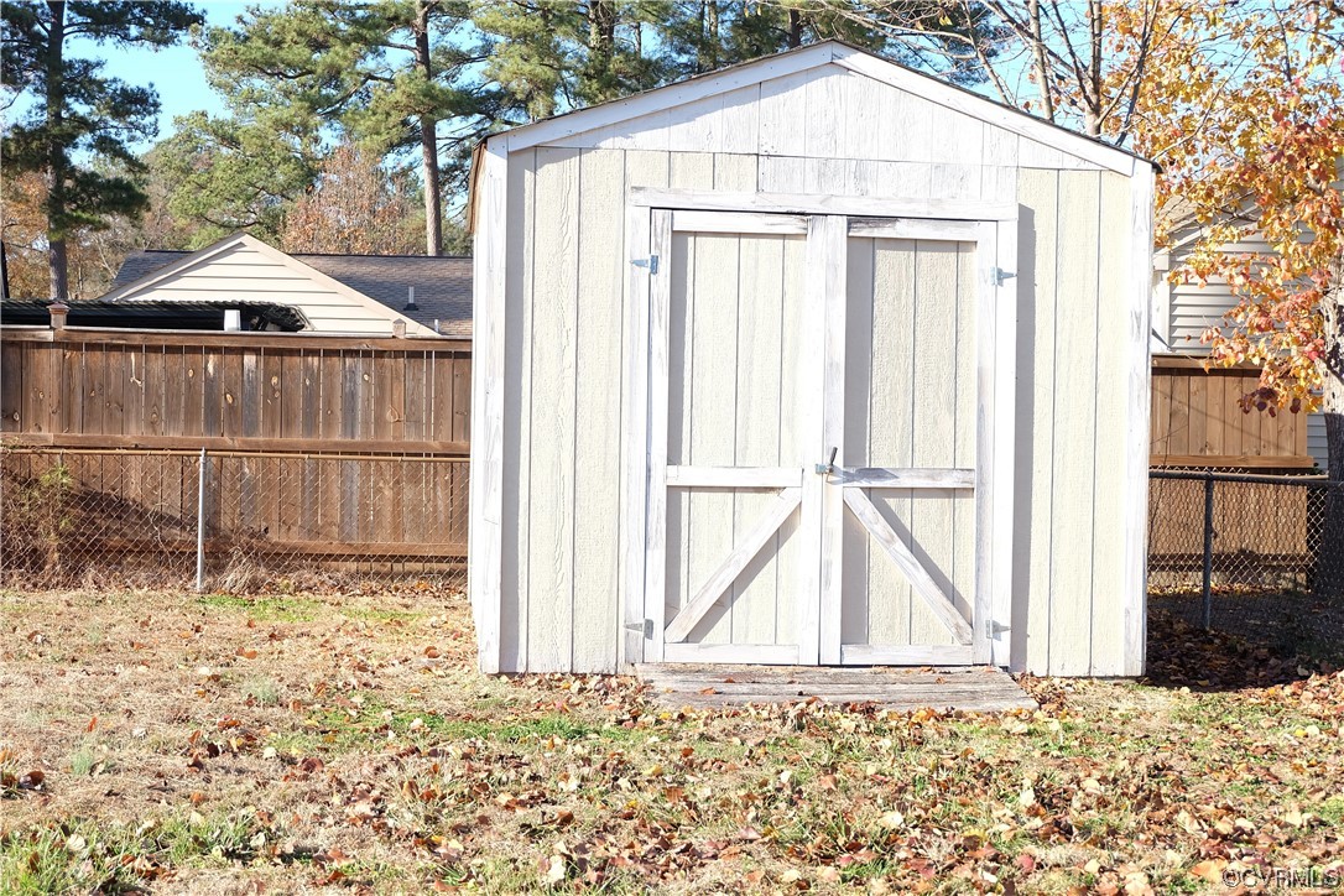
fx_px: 1829
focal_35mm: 49
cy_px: 448
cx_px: 672
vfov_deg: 27.5
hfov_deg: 40.3
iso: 200
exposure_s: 1/210
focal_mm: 32.5
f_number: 5.6
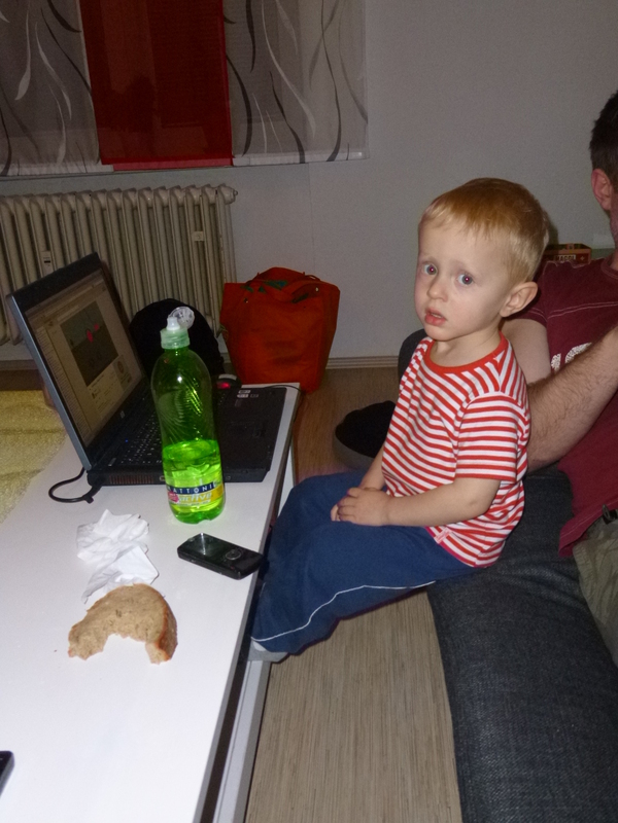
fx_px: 690
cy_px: 412
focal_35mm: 29
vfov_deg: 61.7
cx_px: 309
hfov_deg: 48.2
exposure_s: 1/60
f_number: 3.3
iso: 400
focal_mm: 5.2
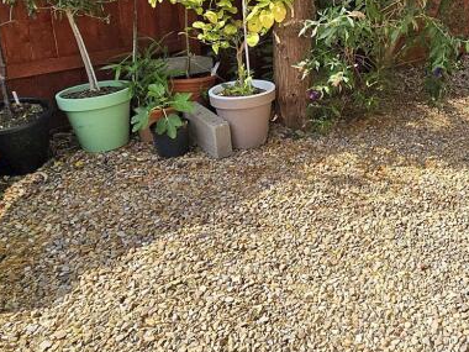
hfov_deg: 47.2
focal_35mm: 35
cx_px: 425
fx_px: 474
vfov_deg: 39.0
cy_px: 67
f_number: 2.2
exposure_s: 1/1402
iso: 50
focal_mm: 2.2
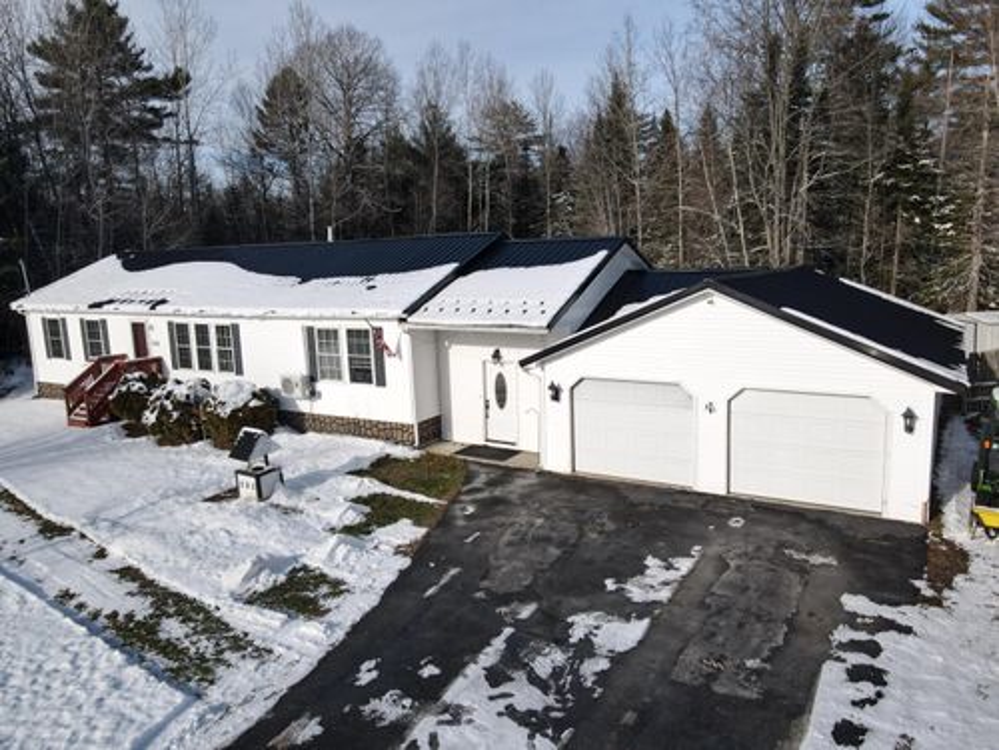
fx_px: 693
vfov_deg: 56.8
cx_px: 500
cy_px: 375
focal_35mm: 24
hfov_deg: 71.6
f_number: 2.8
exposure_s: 1/800
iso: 100
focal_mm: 4.5
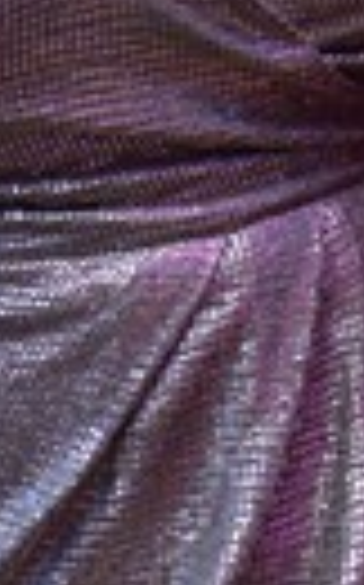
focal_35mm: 274
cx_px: 1047
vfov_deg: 7.3
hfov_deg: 4.6
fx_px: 4359
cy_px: -641
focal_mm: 35
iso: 2000
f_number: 4.5
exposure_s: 1/80
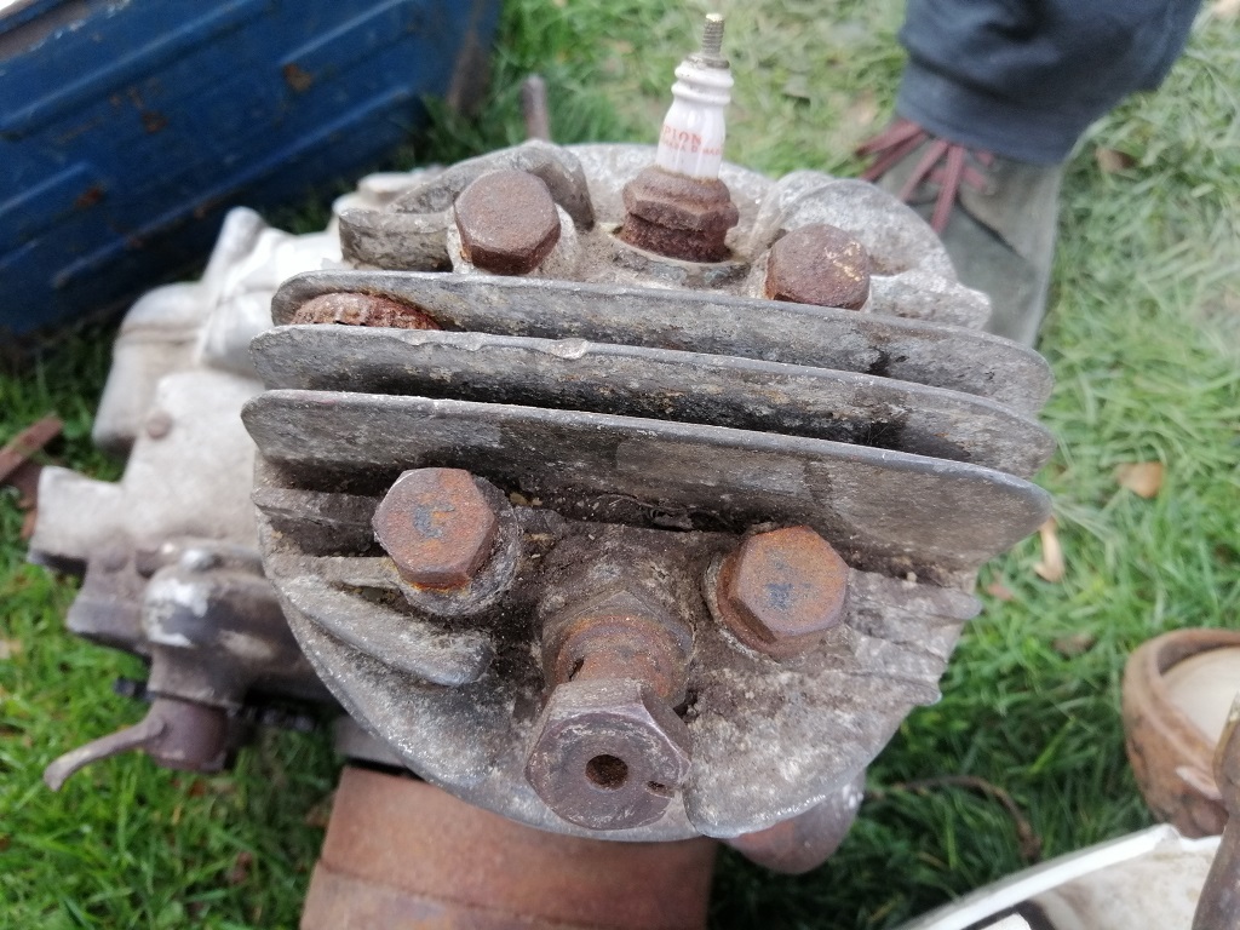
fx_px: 967
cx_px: 620
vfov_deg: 51.4
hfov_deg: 65.3
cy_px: 465
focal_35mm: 27
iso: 100
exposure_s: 1/120
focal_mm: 3.95
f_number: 1.8
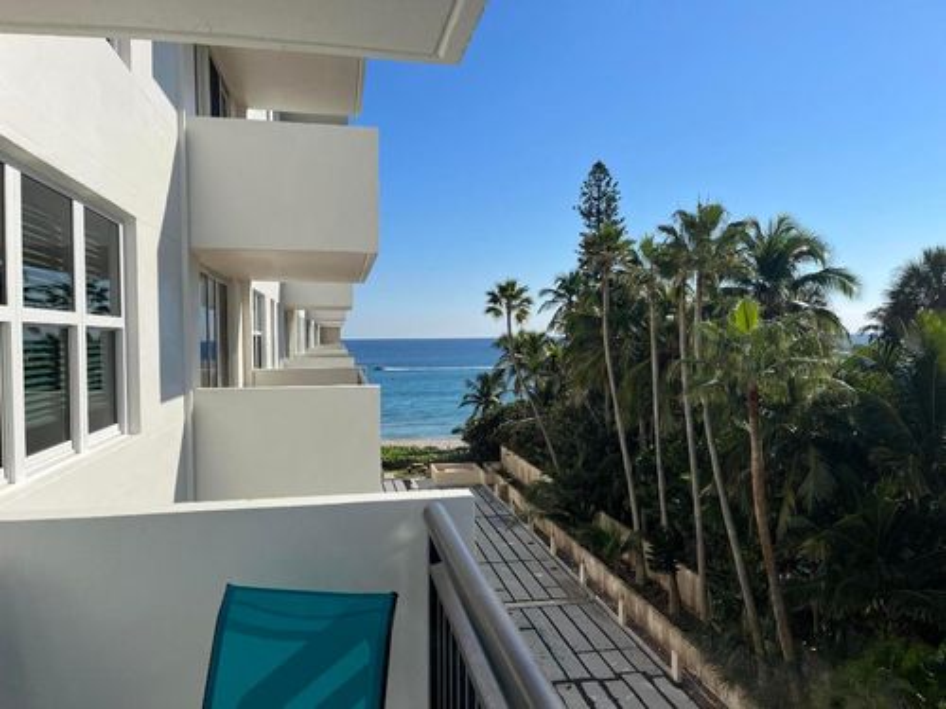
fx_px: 711
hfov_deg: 67.3
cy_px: 354
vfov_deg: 53.1
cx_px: 473
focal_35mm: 26
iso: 50
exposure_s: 1/6494
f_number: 1.6
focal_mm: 5.1
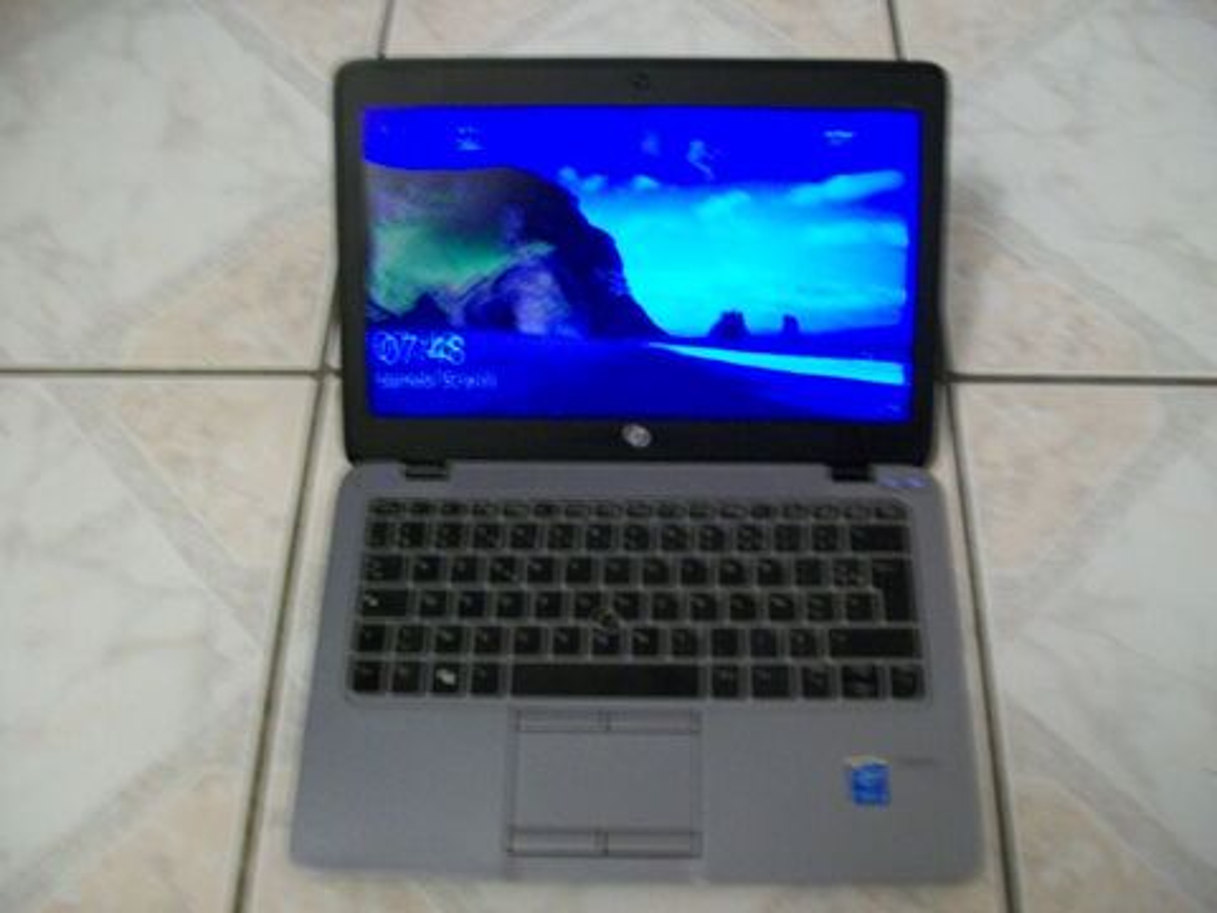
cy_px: 456
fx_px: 1266
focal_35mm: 36
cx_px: 608
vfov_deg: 39.7
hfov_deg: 51.4
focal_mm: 6
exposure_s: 1/8
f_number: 2.7
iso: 190
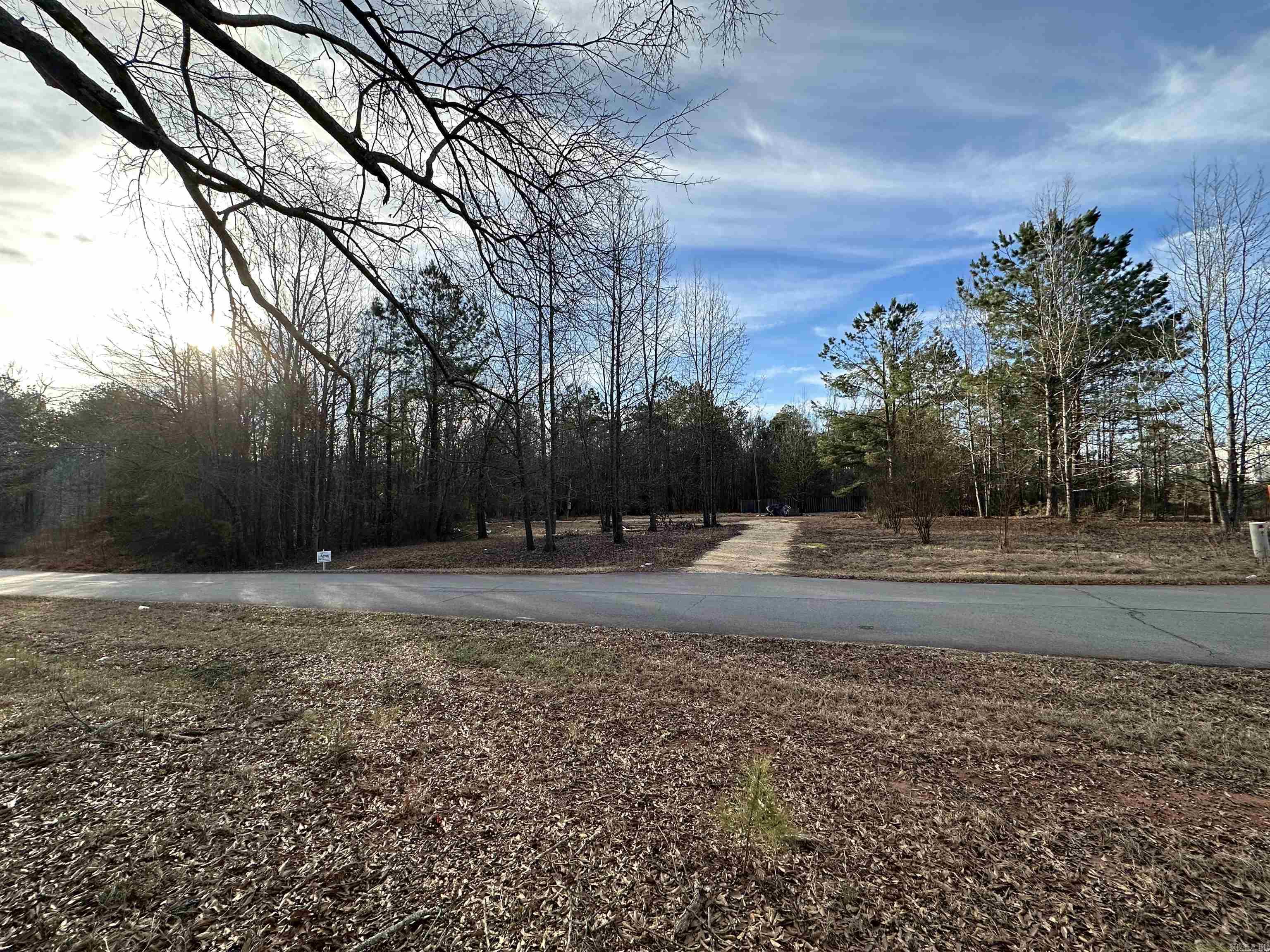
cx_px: 635
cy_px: 476
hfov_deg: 102.1
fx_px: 514
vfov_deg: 85.7
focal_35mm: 14
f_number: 2.2
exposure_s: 1/785
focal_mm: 2.22
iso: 40
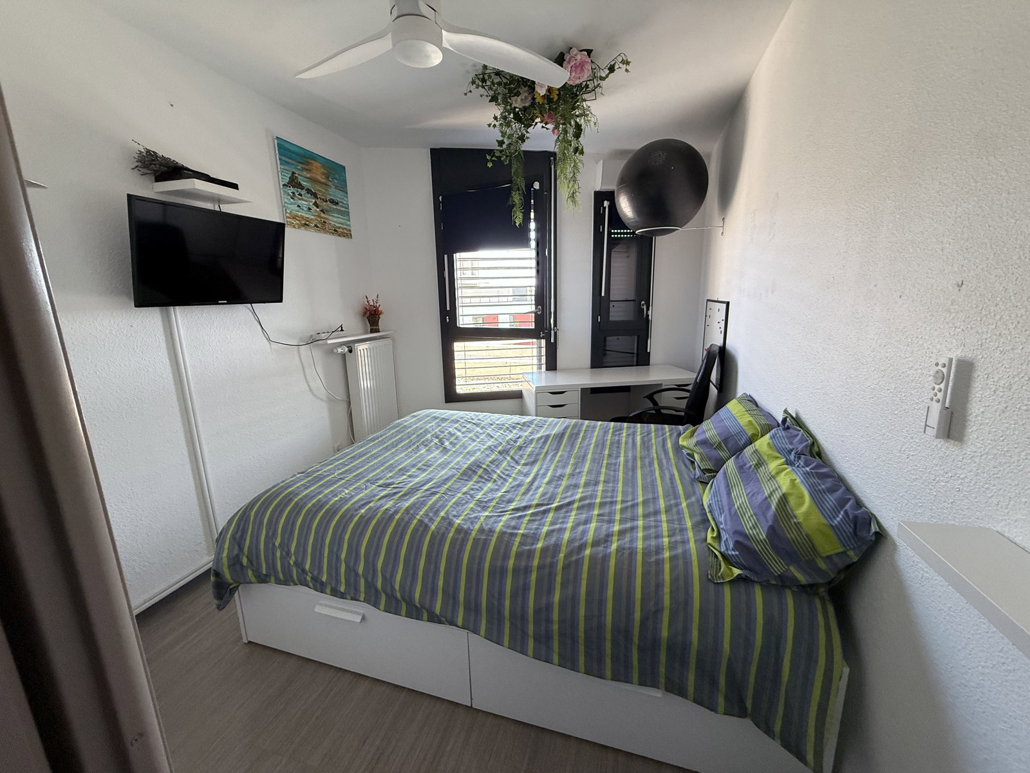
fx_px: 417
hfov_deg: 102.1
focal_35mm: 14
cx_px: 515
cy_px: 386
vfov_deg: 85.7
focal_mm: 2.22
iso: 250
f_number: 2.2
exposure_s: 1/99
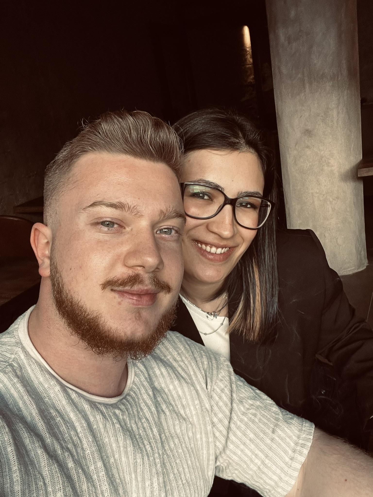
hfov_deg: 46.8
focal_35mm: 30
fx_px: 431
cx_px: 186
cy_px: 248
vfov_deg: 60.0
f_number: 2.2
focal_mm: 2.71
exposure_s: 1/73
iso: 100
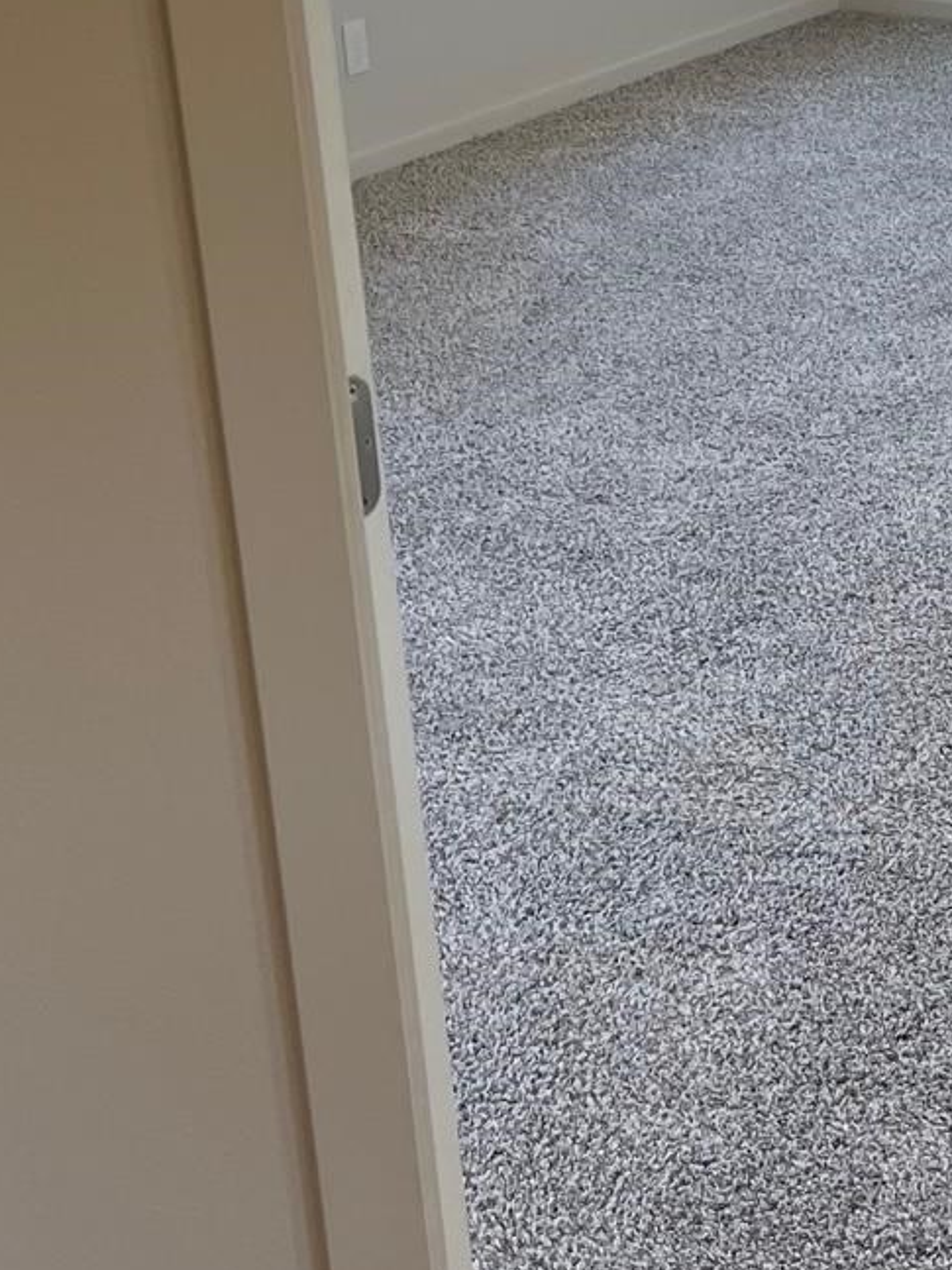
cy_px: 387
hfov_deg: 16.6
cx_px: 1409
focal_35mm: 81
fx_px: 2971
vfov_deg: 24.0
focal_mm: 5.1
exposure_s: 1/120
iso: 50
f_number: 1.6
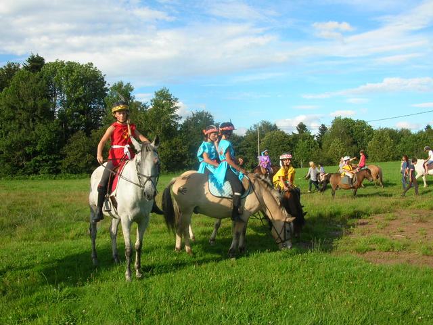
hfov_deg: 52.6
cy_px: 162
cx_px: 216
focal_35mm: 35
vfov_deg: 40.7
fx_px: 438
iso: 50
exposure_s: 1/160
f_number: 5.6
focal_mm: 5.8
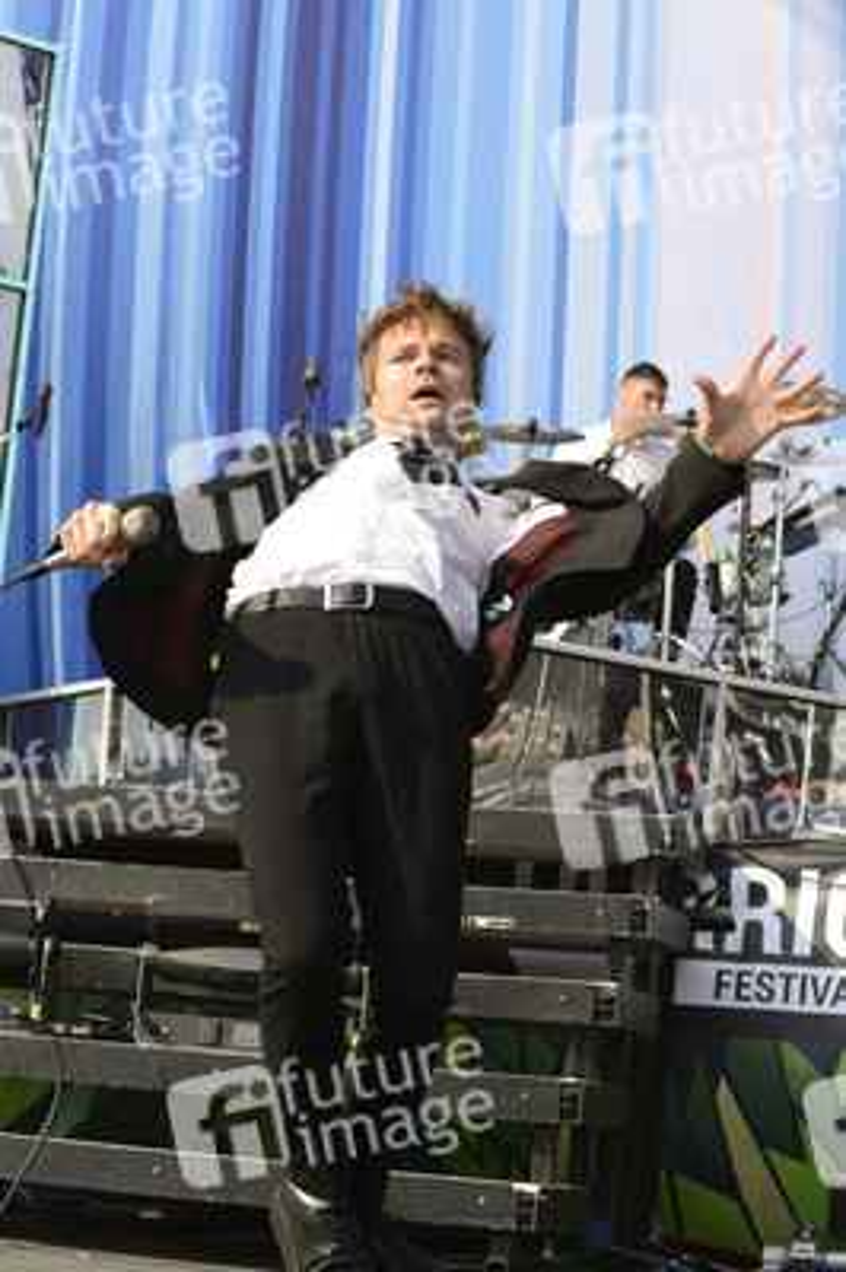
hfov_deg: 19.4
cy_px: 636
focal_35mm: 70
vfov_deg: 28.9
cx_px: 423
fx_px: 2472
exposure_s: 1/400
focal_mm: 70
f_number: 7.1
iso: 160
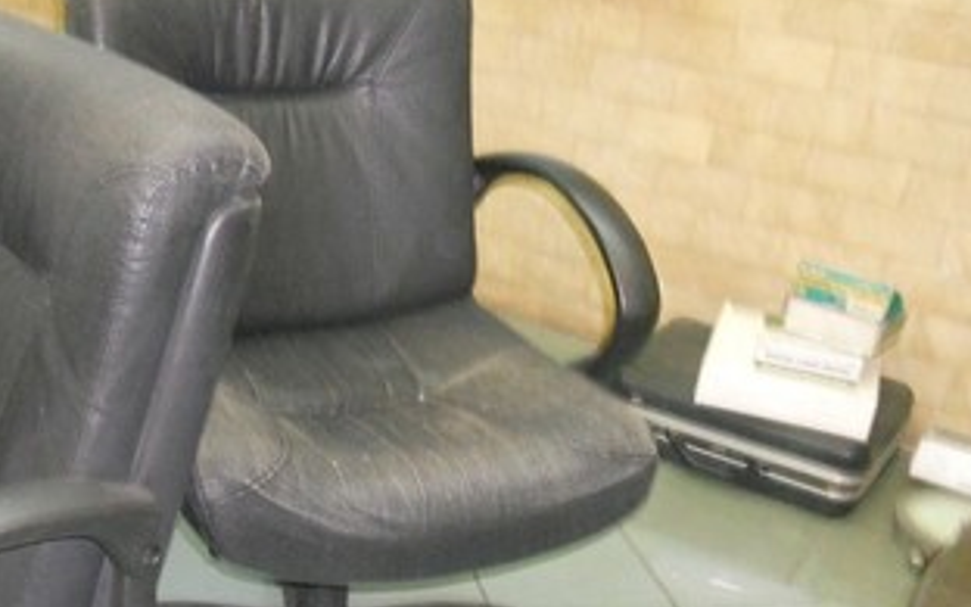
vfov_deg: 23.4
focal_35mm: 55
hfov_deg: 34.9
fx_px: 1455
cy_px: 436
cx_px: 112
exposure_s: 1/25
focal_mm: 4.9
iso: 400
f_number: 3.2
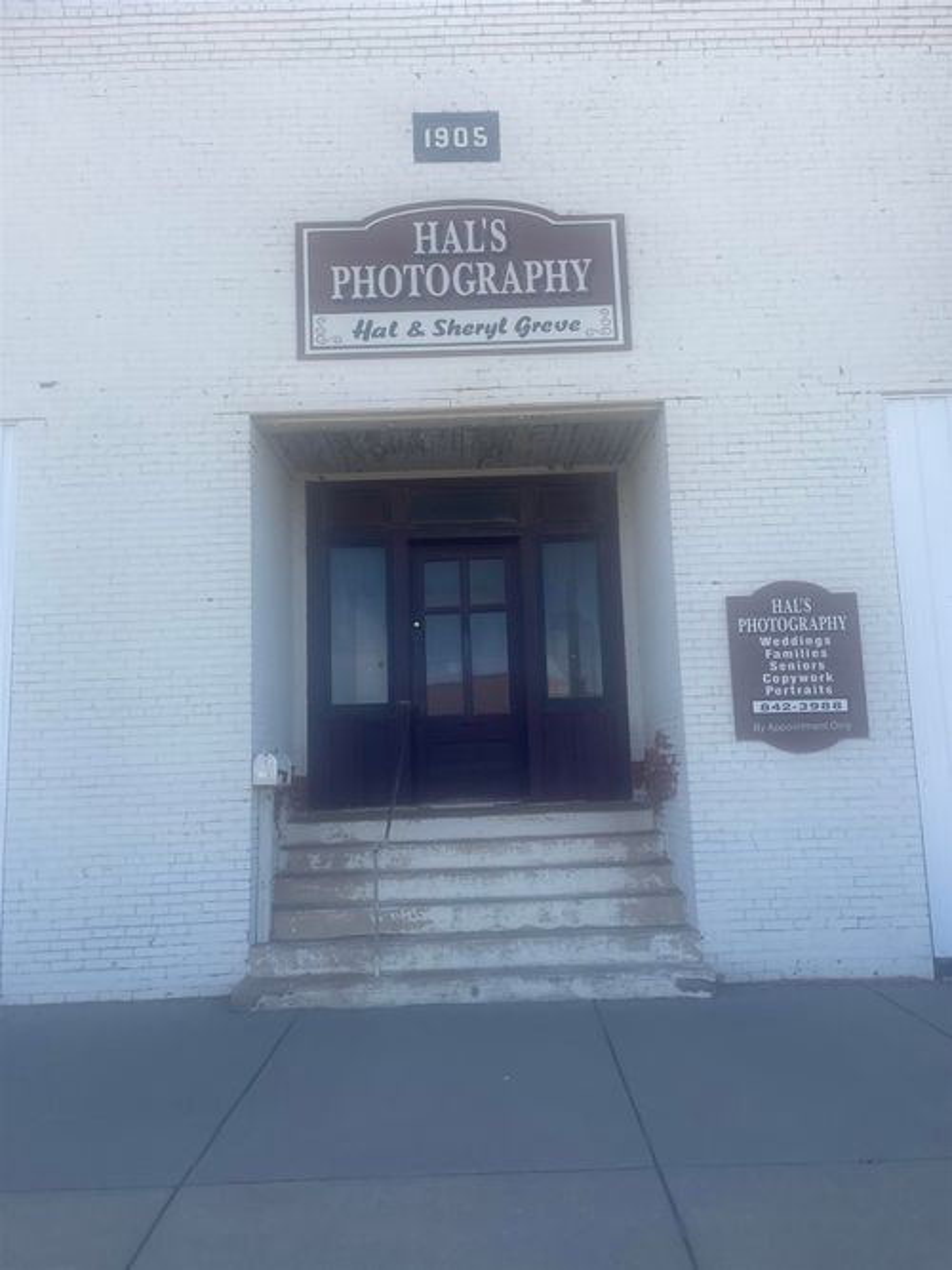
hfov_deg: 53.0
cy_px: 635
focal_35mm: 26
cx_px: 476
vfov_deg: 67.3
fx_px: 954
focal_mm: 4.2
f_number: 1.6
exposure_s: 1/1014
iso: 32
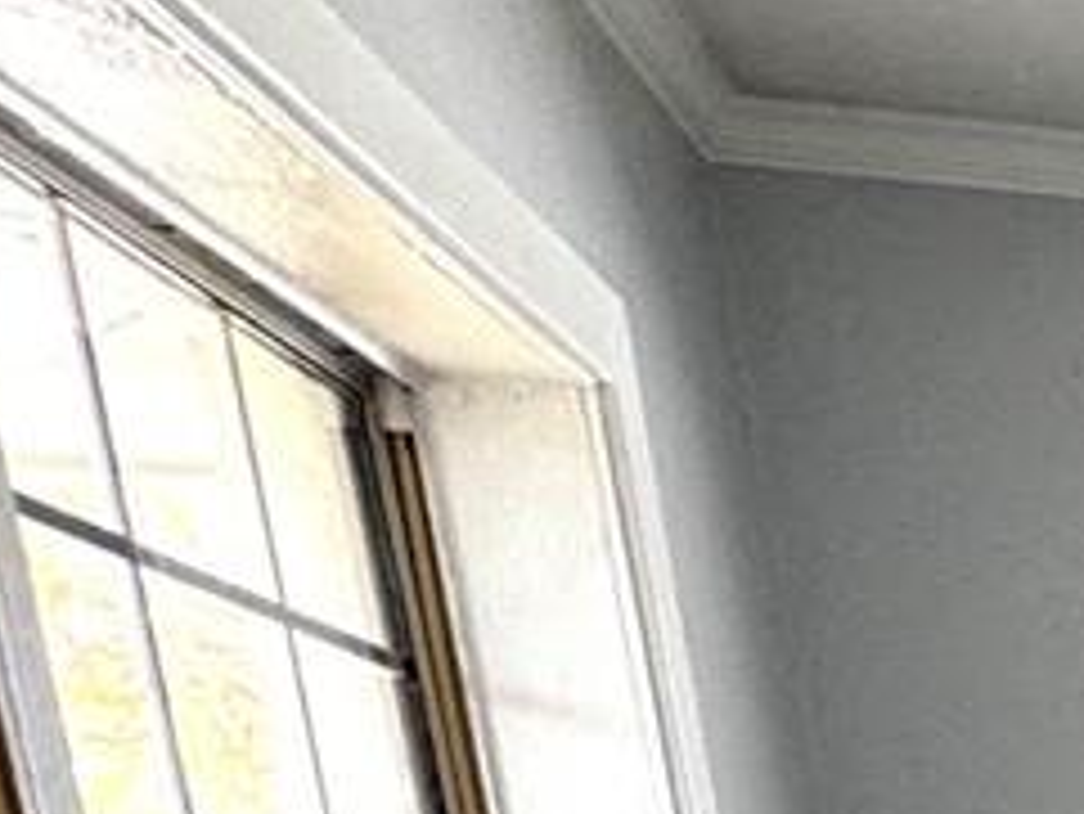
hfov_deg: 11.5
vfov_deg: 13.7
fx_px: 2914
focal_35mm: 93
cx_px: 3239
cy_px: 1601
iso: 100
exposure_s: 1/99
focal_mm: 2.22
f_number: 2.2
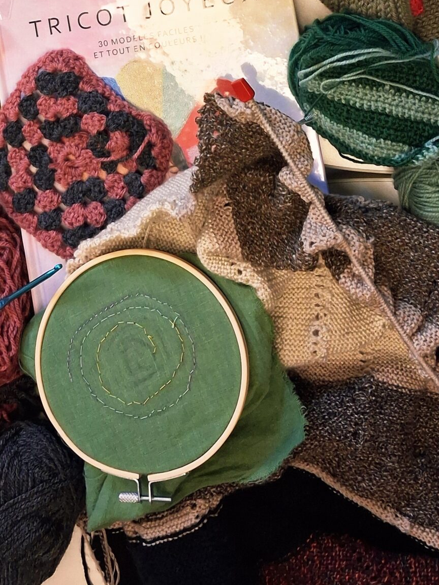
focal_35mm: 60
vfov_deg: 29.8
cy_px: -16
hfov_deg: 24.2
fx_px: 1015
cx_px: 122
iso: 320
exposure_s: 1/50
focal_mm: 4
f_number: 1.8
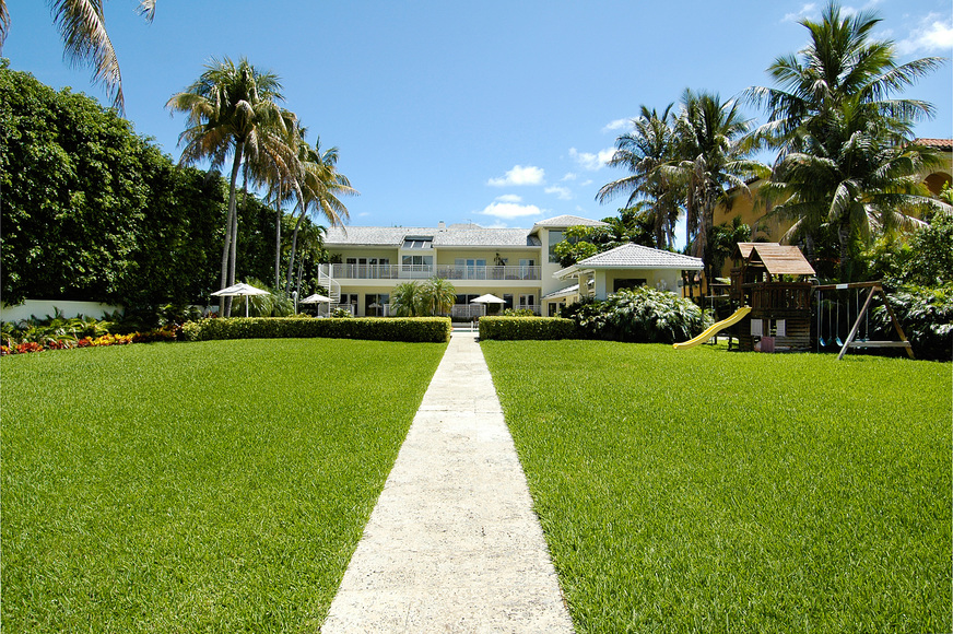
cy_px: 317
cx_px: 476
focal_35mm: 20
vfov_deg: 63.1
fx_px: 516
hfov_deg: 85.5
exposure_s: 1/400
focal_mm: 13
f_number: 8
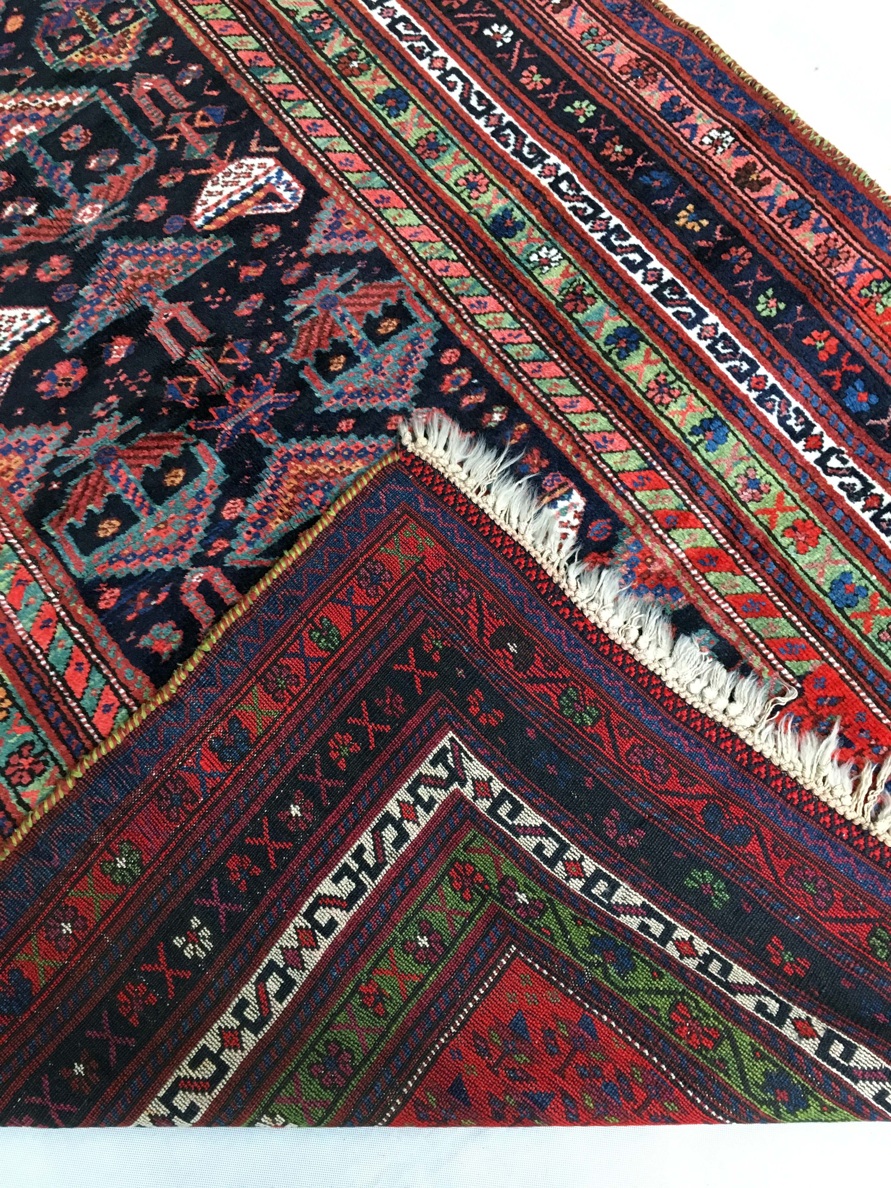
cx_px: 446
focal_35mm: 29
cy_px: 594
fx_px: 995
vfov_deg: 61.7
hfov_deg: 48.2
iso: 200
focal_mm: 4.15
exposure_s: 1/33
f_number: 2.2
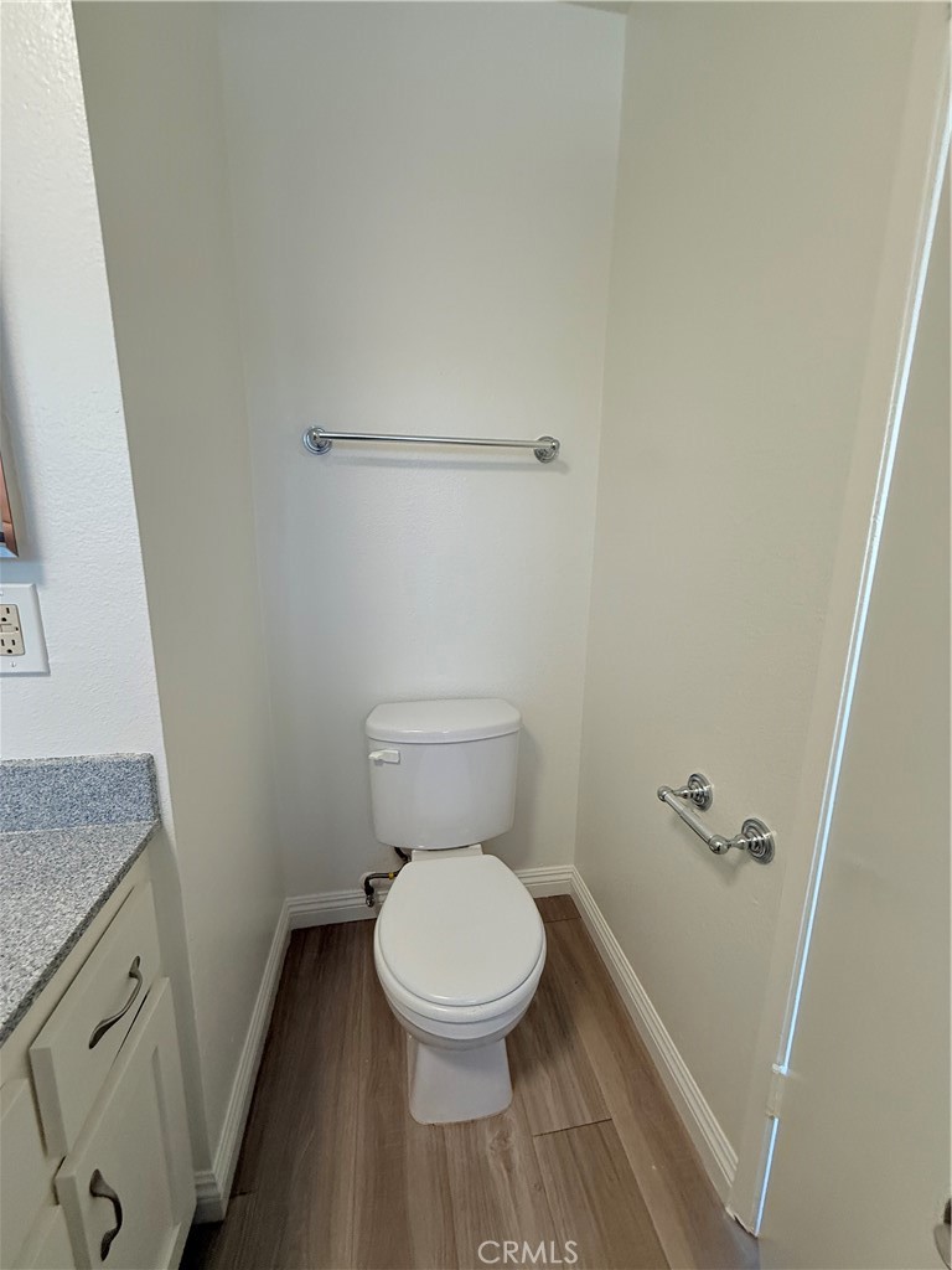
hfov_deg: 85.7
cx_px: 476
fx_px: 513
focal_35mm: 14
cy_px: 635
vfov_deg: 102.1
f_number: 2.2
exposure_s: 1/120
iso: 200
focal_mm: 2.22
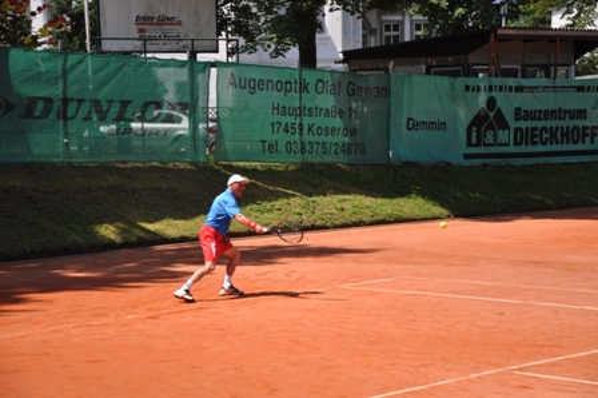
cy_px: 199
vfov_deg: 13.8
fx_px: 1643
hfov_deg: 20.6
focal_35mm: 99
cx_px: 299
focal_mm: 66
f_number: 5.6
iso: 400
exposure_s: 1/1600
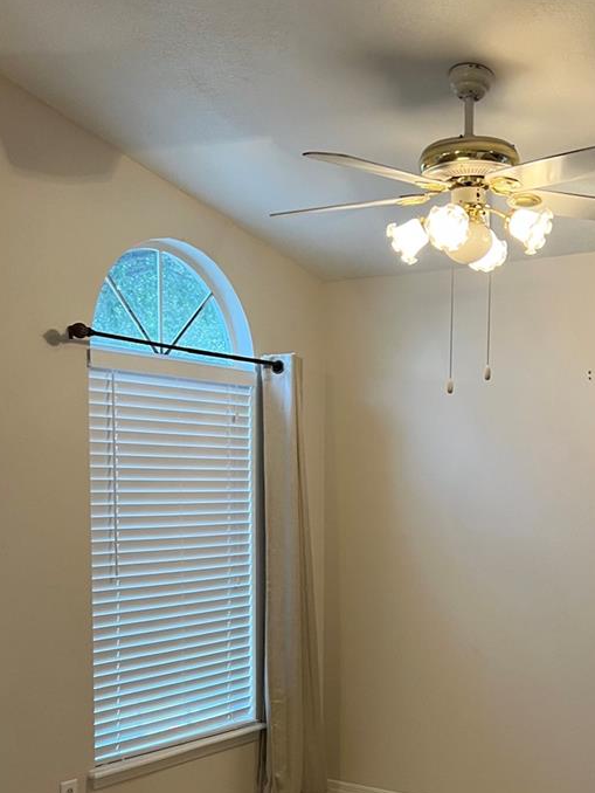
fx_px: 1054
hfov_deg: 31.3
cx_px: 386
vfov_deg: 40.2
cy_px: 584
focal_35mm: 46
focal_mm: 5.7
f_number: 1.5
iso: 100
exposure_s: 1/60
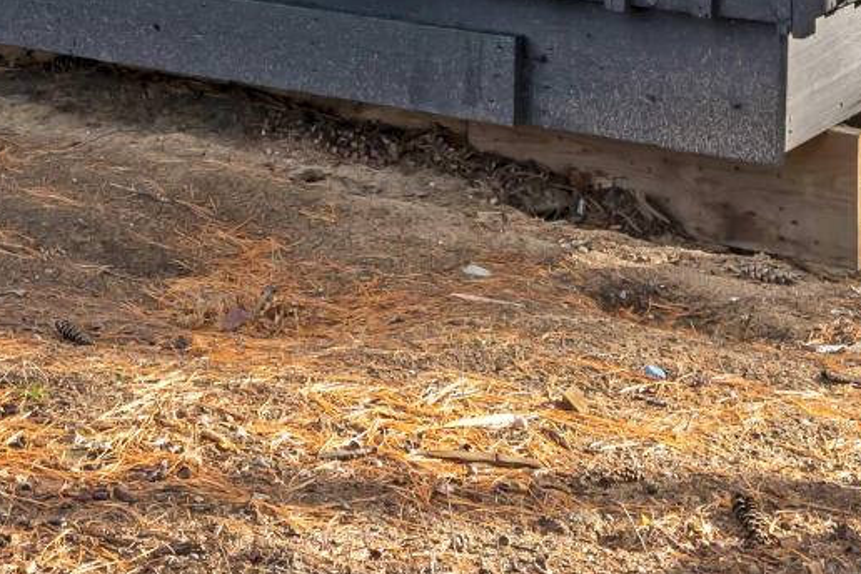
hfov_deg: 16.0
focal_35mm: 128
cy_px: -528
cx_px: 319
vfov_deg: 10.0
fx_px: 3061
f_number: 8
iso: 800
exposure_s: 1/90
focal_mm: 22
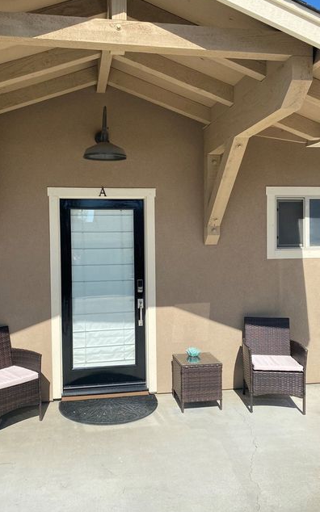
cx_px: 134
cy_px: 259
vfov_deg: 64.6
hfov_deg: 43.0
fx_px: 405
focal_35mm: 29
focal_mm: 4.25
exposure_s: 1/3125
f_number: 1.8
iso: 32
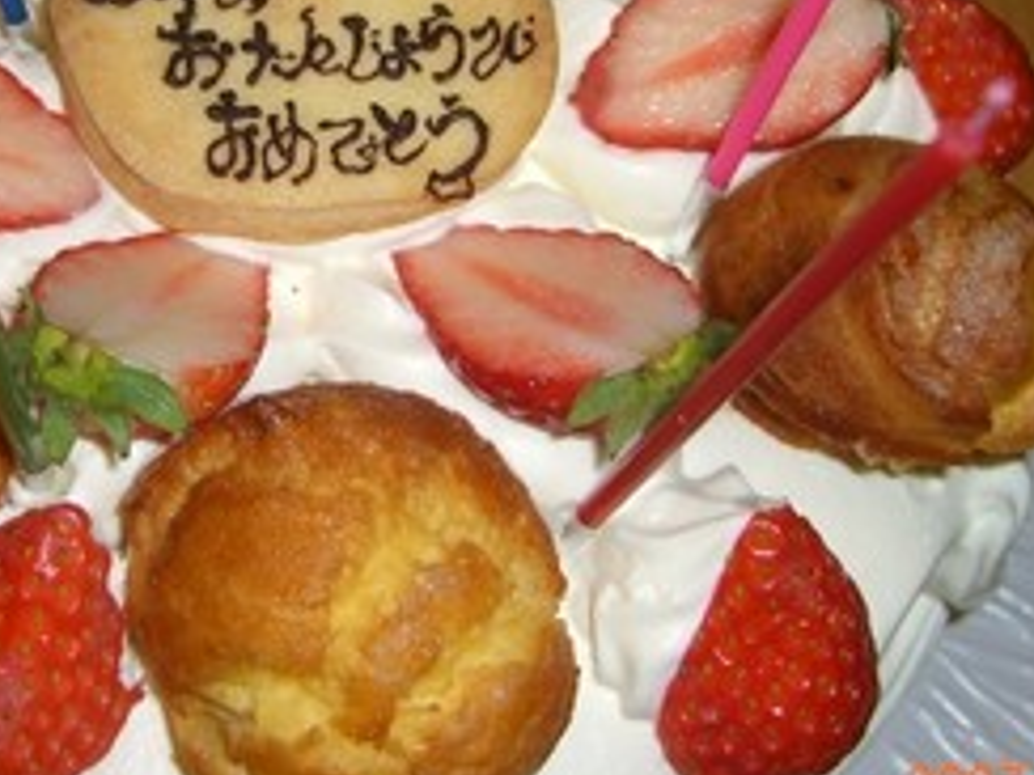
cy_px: 216
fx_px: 2091
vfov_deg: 20.9
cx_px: 309
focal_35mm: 70
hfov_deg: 27.5
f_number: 2.8
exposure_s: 1/60
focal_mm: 7.9
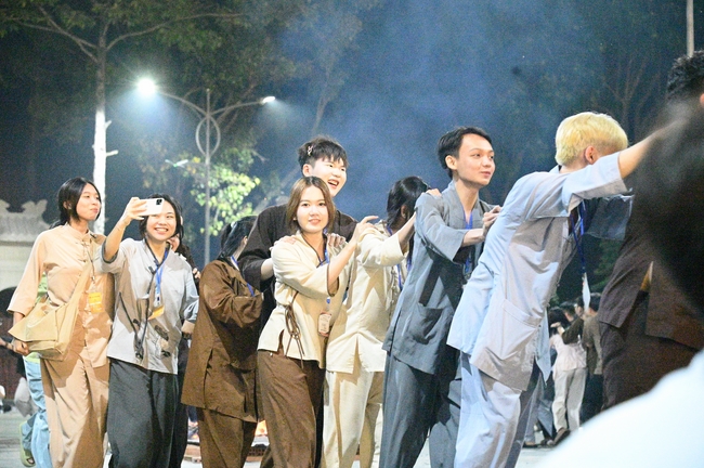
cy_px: 234
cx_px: 352
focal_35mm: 85
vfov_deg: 16.0
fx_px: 1661
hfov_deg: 23.9
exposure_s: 1/200
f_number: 5.6
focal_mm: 85
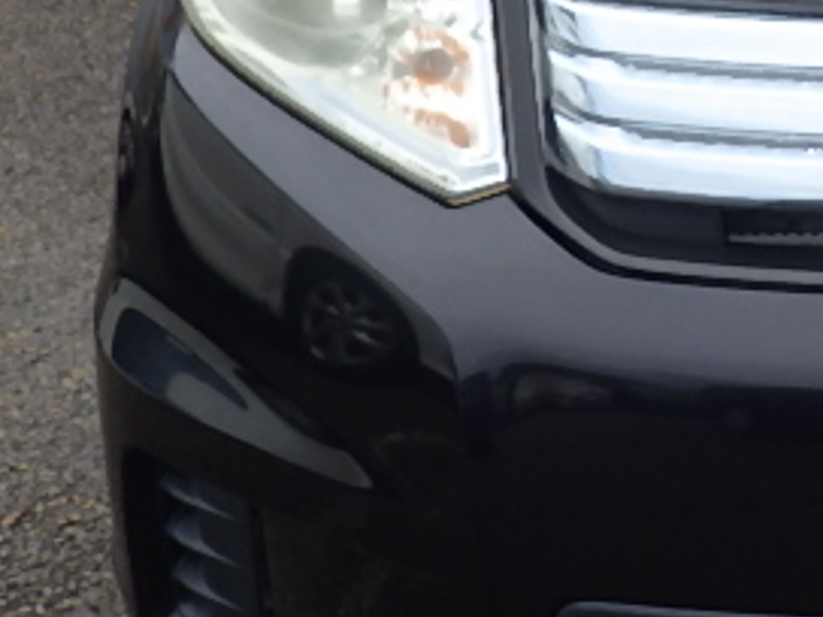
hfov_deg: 14.5
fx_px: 3043
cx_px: 1174
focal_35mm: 128
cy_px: -85
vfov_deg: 11.4
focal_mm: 6.1
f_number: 4.6
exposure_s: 1/250
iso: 125
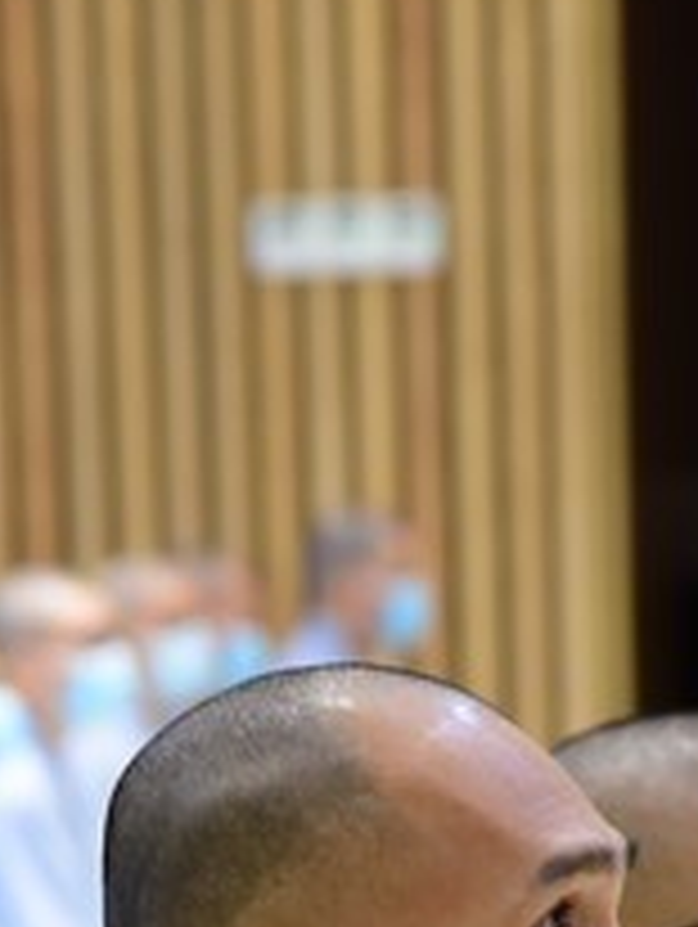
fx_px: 9766
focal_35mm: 364
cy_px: 1251
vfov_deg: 5.4
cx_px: 450
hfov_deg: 4.1
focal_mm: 120
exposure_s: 1/50
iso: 2500
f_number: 5.6
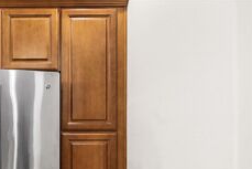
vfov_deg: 43.2
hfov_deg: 57.9
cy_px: 146
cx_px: 34
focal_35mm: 28
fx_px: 196
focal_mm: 16
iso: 500
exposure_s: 1/60
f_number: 7.1
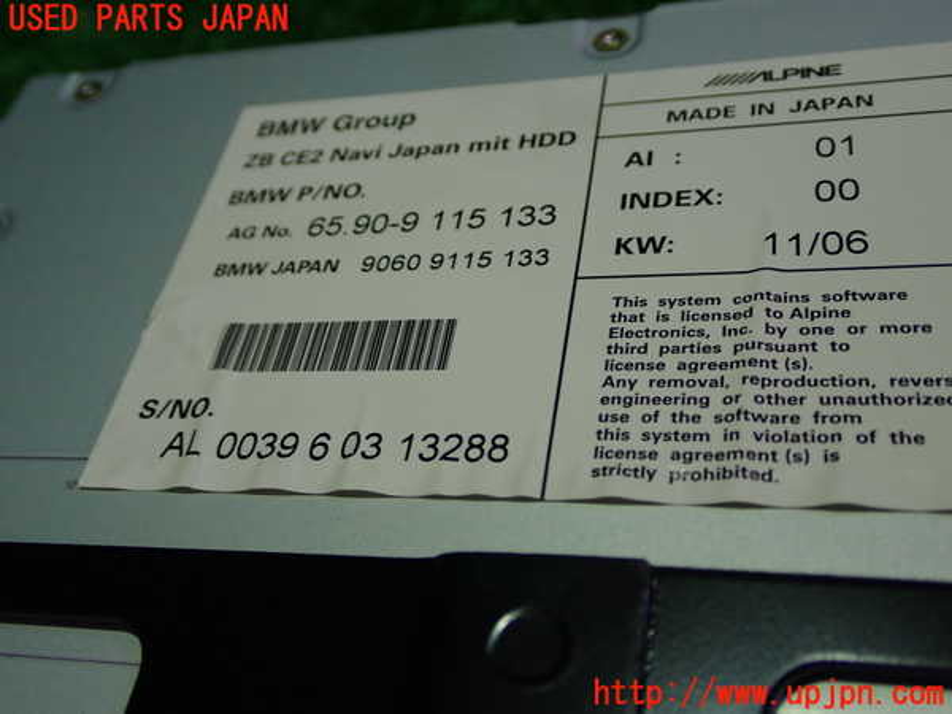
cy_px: 357
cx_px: 476
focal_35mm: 38
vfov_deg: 37.7
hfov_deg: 49.0
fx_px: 1045
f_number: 2.7
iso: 200
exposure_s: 1/40
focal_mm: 6.83
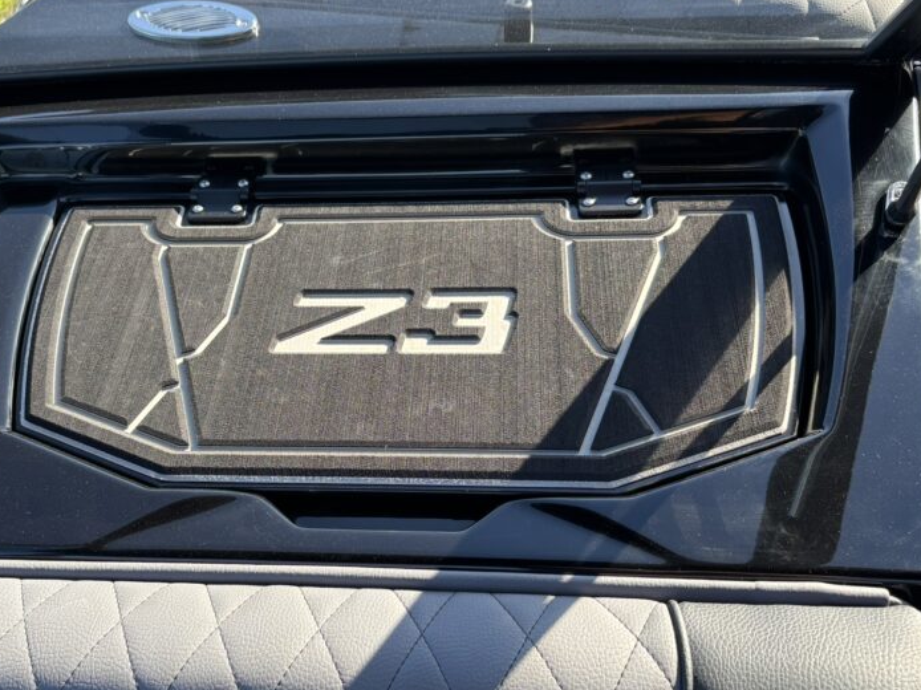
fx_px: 1064
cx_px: 348
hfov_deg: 46.4
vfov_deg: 35.9
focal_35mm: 40
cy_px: 393
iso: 50
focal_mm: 5.96
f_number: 1.6
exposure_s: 1/347
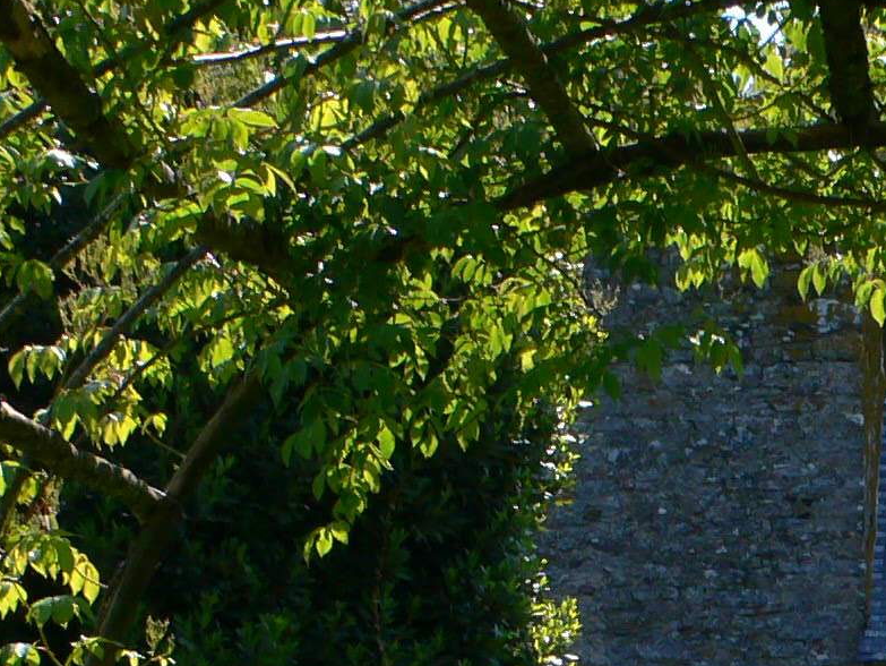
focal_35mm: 125
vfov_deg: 11.5
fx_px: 3201
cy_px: 939
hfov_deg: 15.3
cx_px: 974
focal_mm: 6.3
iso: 80
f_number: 4
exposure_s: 1/250
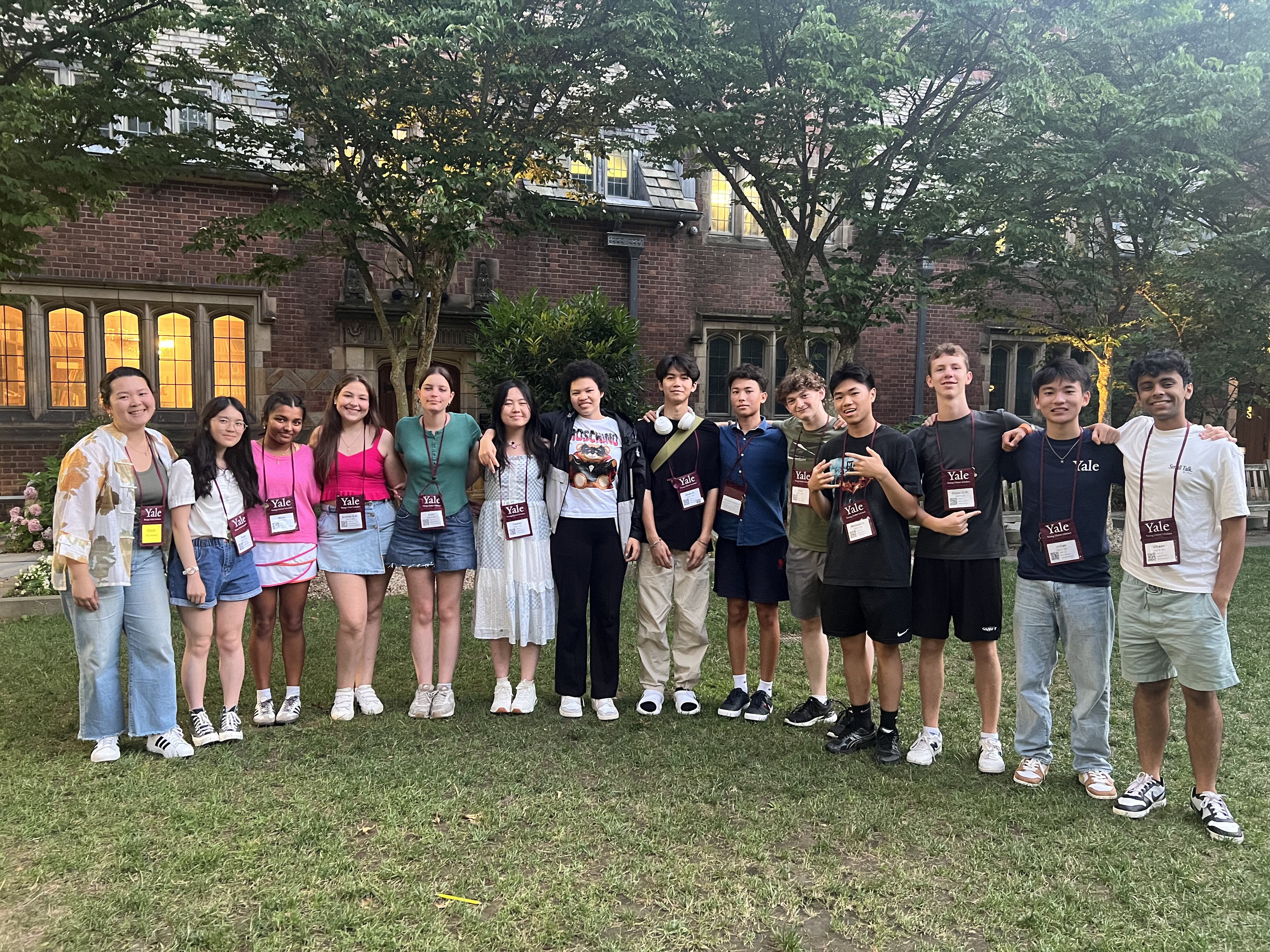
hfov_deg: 67.3
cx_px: 635
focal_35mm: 26
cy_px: 476
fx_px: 954
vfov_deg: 53.1
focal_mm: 5.7
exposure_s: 1/40
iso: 640
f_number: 1.5
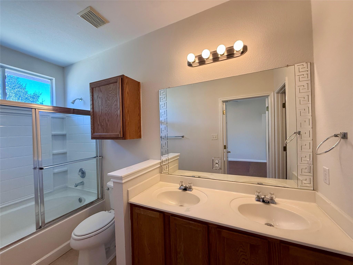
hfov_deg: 102.1
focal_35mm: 14
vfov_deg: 85.7
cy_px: 132
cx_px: 176
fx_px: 143
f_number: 2.2
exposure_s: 1/120
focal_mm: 2.22
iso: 320
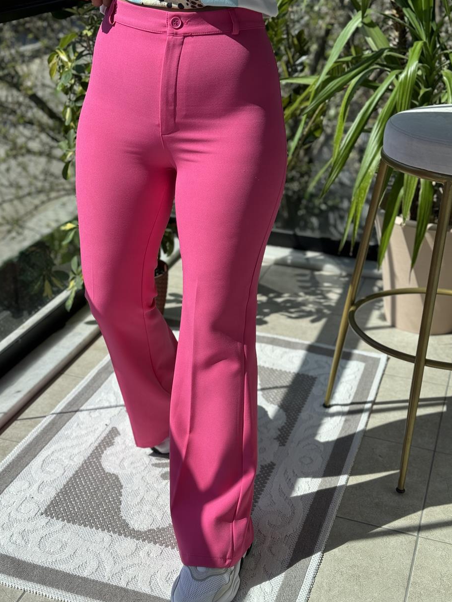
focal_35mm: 53
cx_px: 208
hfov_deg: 27.5
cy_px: 314
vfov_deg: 36.2
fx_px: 922
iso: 64
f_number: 1.78
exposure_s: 1/1366
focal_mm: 6.86
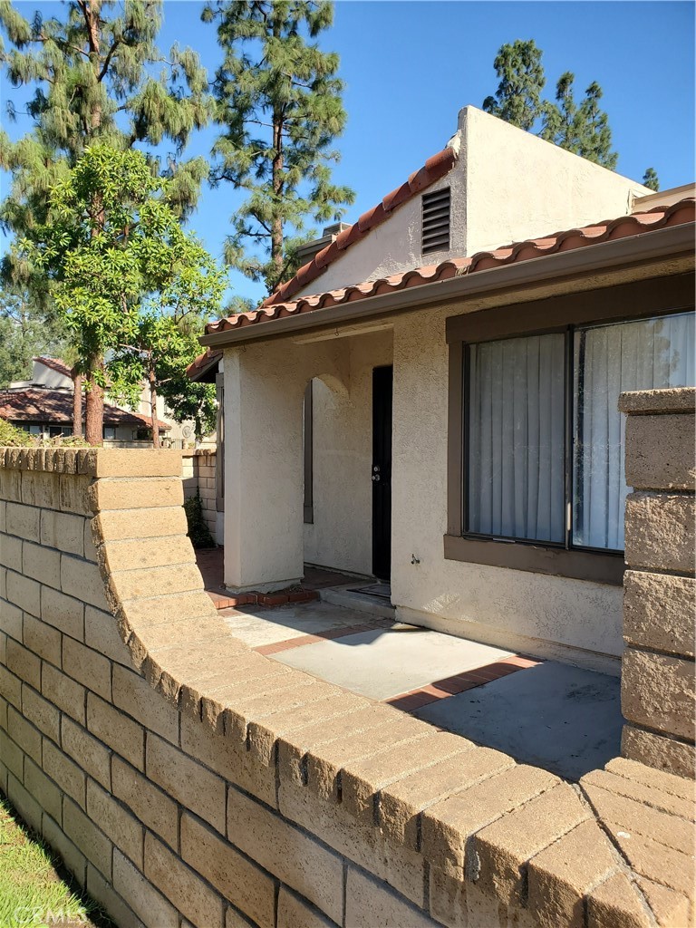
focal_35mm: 26
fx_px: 697
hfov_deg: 53.1
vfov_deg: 67.3
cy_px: 464
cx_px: 348
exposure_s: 1/907
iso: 50
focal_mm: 4.3
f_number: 2.4
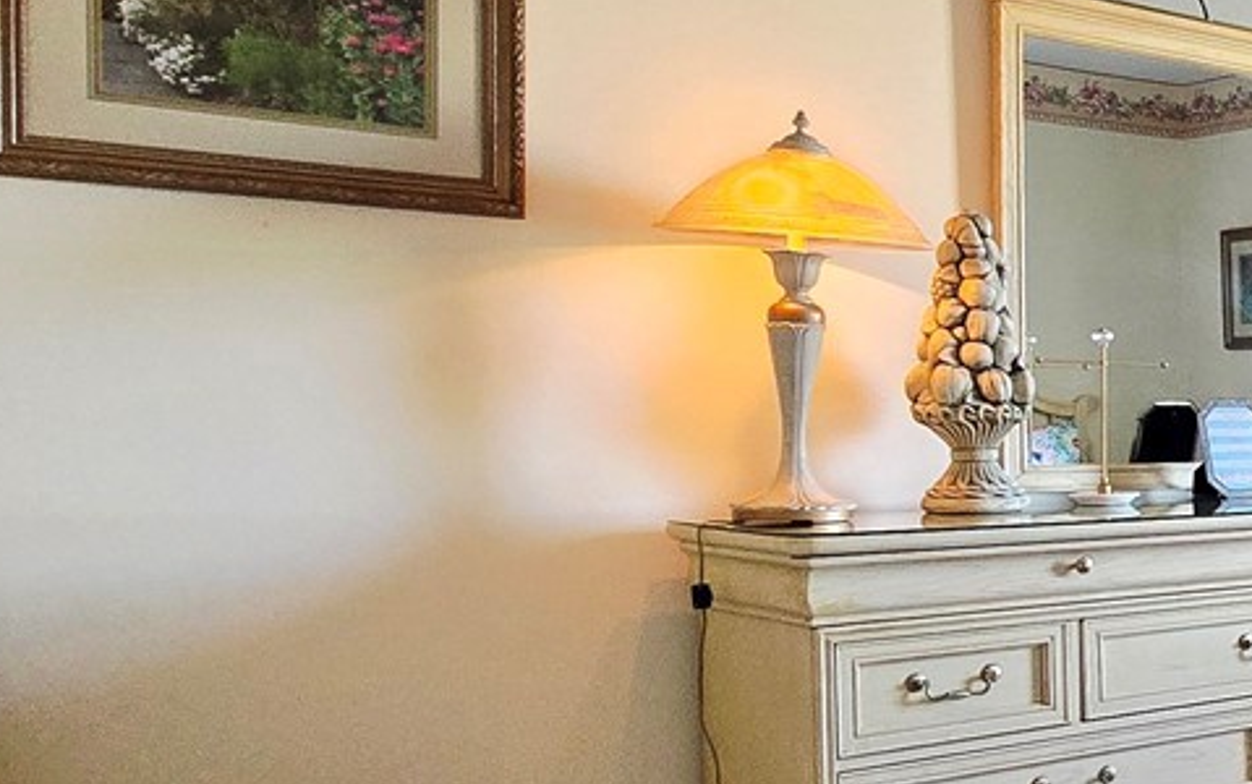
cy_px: 491
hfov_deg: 28.9
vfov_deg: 27.9
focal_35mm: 46
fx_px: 1570
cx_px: 1843
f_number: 2.2
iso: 250
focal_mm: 2.2
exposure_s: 1/60.2
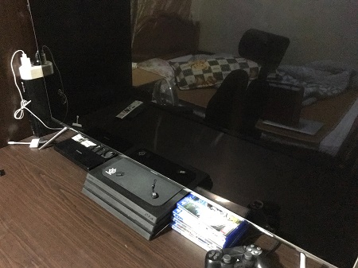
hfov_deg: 61.7
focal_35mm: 29
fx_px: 300
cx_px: 179
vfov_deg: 48.2
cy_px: 134
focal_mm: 4.15
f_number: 2.2
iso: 1250
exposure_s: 1/15
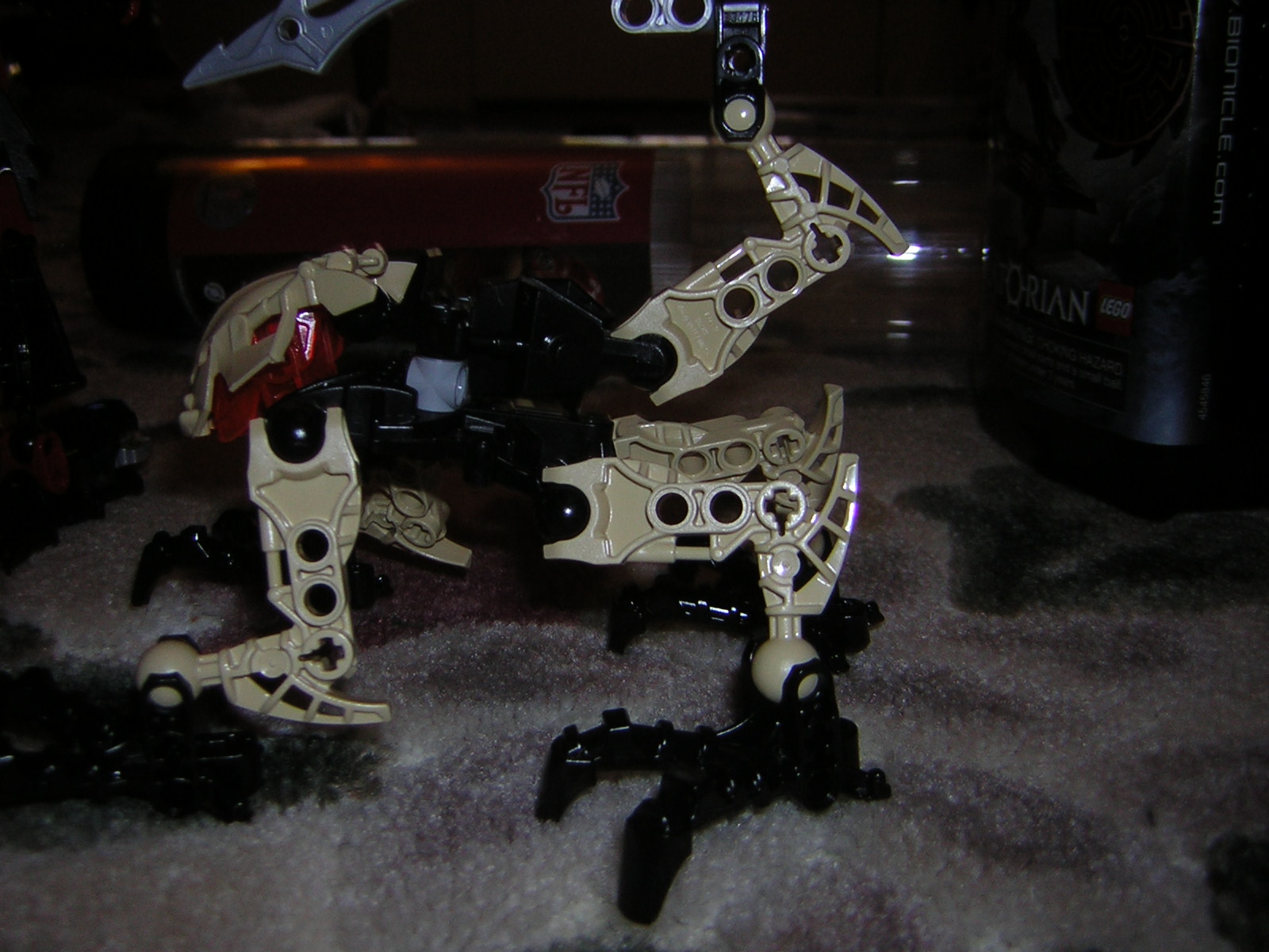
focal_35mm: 36
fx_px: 1320
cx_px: 634
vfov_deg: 39.7
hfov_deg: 51.4
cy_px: 476
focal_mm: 4.7
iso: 50
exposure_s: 1/60.1
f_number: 2.6
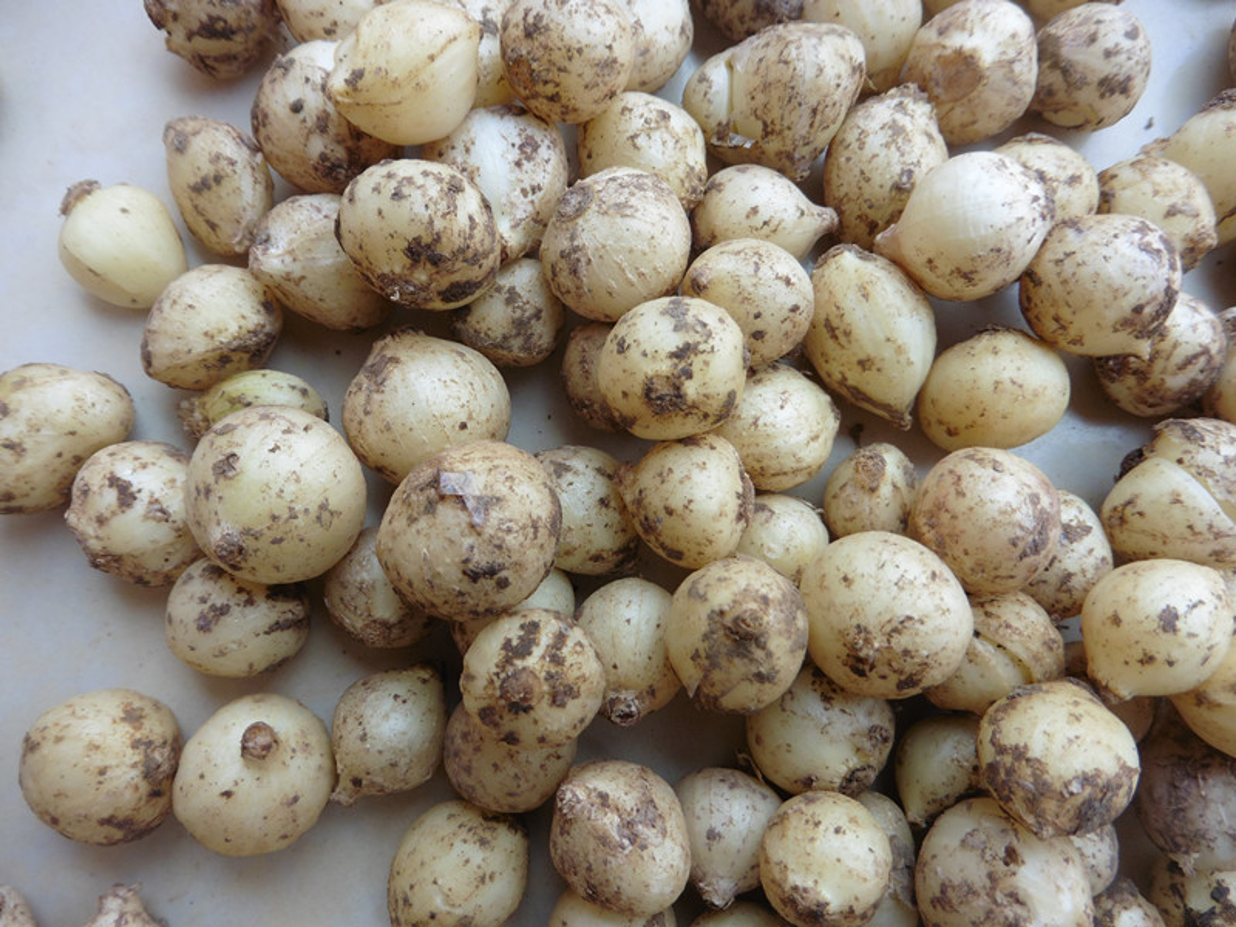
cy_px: 464
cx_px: 618
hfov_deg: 71.6
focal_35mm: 24
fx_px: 857
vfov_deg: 56.8
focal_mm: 4.3
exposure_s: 1/100
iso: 100
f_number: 3.3
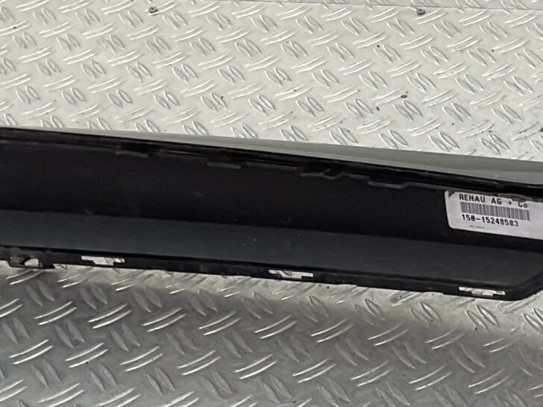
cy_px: 451
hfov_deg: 17.9
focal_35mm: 102
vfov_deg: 14.2
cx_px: 728
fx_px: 1600
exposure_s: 1/120
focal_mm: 3
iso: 32
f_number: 1.8
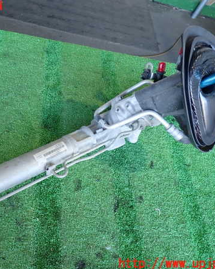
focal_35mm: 33
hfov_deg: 44.0
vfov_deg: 54.2
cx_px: 74
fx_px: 263
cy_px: 135
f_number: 2
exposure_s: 1/60
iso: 200
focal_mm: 4.5
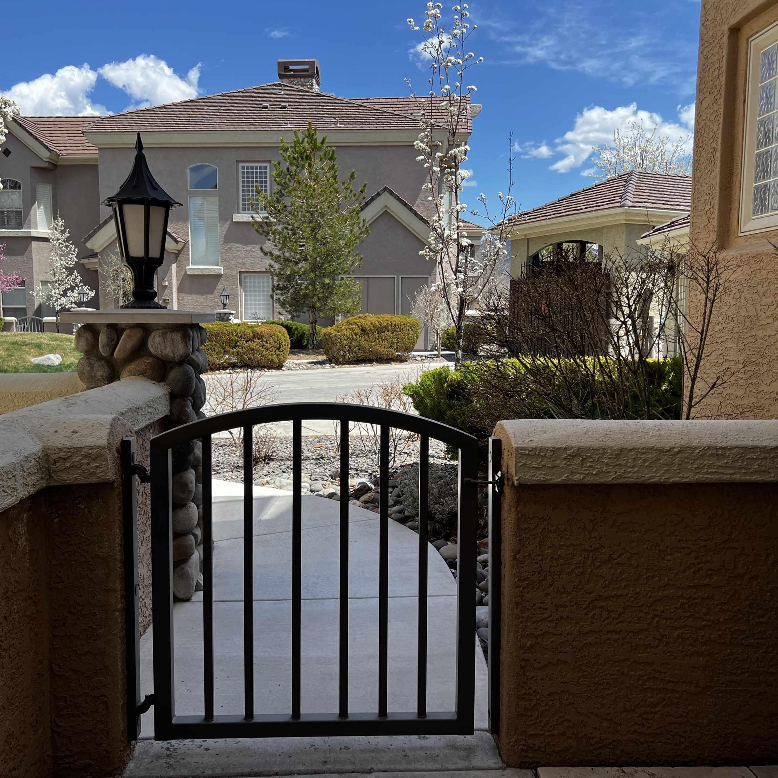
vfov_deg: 52.5
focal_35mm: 31
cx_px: 371
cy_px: 390
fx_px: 788
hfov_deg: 52.5
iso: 50
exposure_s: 1/1934
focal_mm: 5.7
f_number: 1.5
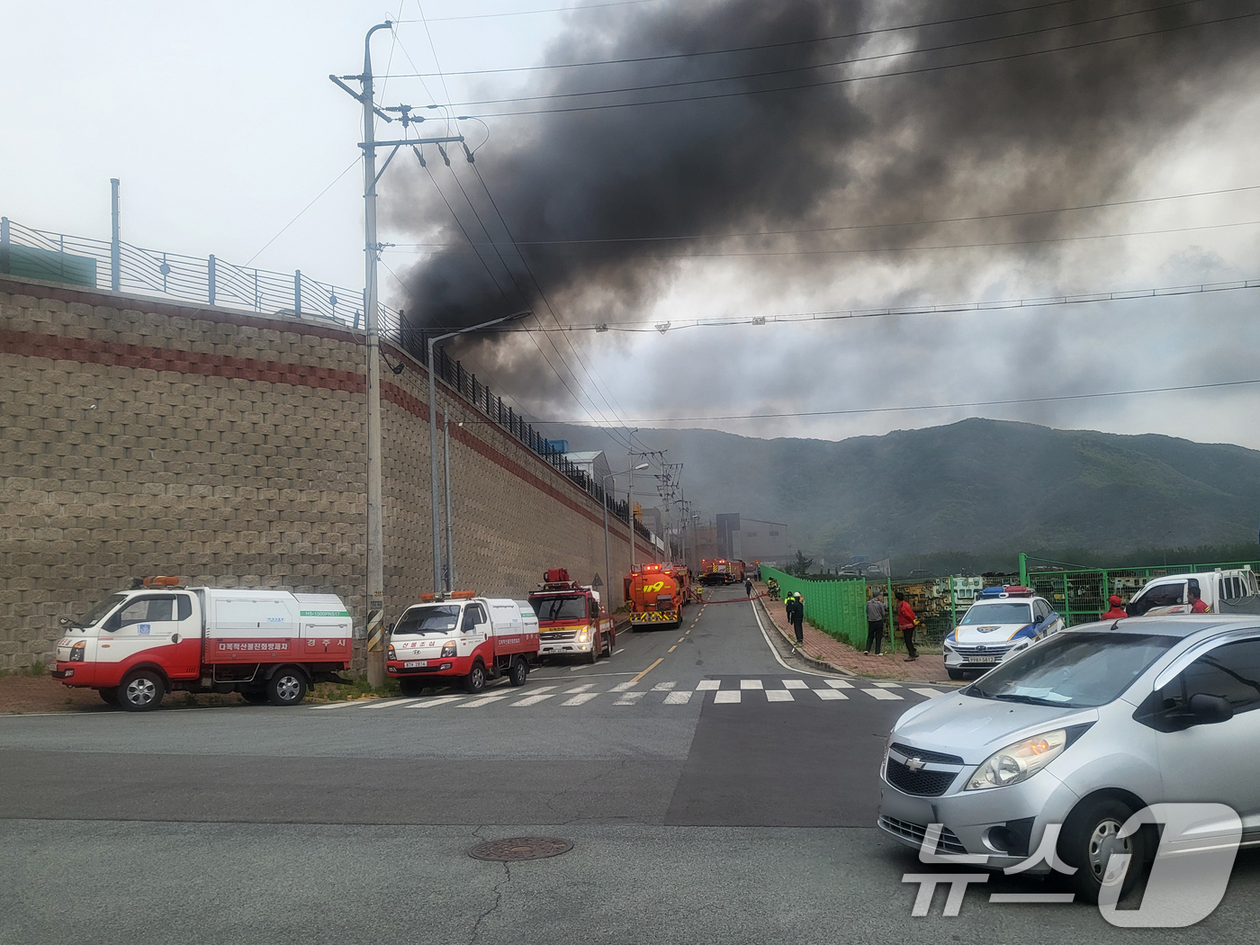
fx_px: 946
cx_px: 630
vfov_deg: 53.1
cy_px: 472
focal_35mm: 26
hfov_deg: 67.3
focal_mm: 4.25
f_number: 1.8
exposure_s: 1/483
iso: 50
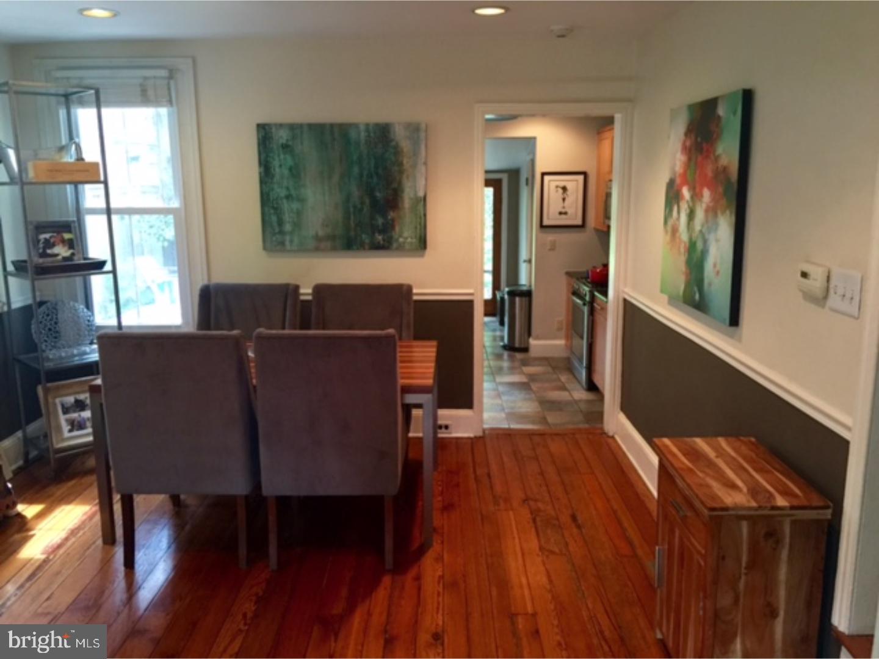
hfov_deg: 61.7
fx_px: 736
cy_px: 330
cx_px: 440
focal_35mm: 29
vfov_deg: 48.2
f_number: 2.2
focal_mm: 4.15
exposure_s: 1/15
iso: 100
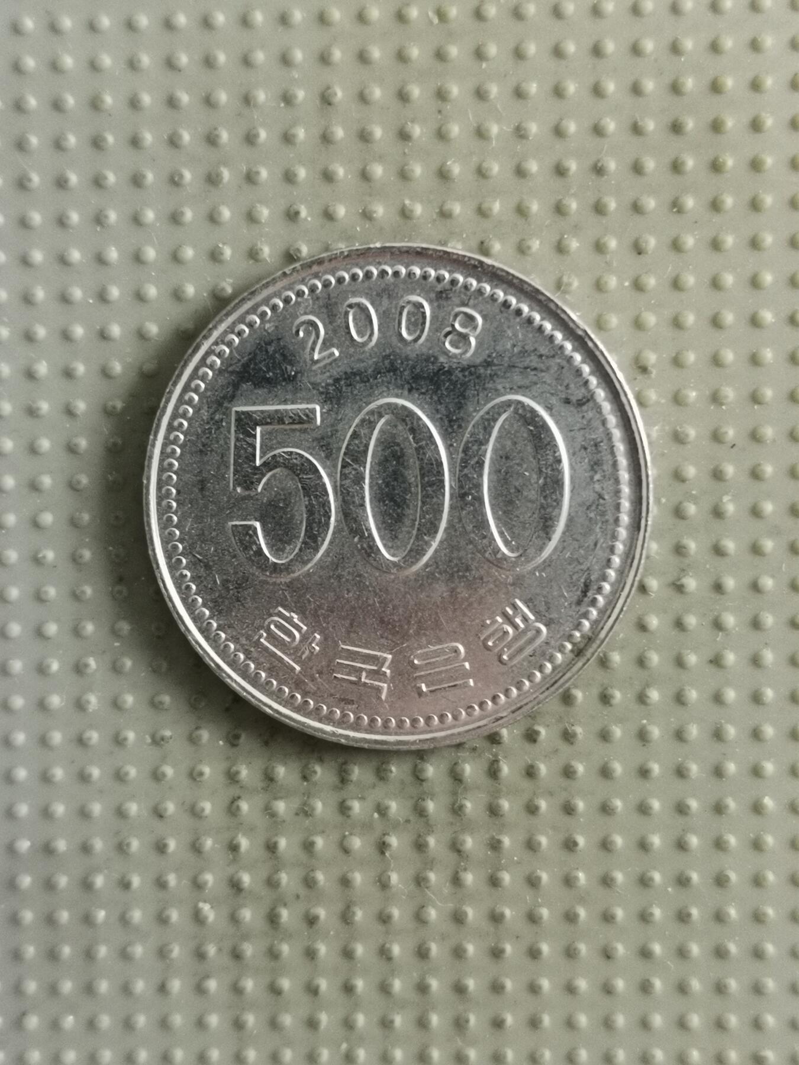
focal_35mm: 52
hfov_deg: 28.0
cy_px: 532
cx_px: 400
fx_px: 1600
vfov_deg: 36.8
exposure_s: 1/22.5
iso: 500
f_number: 1.8
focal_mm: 4.75
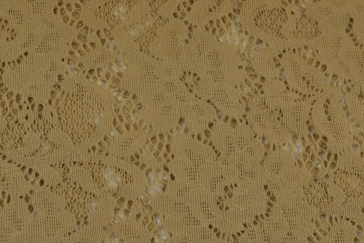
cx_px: 147
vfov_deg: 13.4
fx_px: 1031
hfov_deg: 20.0
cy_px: 85
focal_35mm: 102
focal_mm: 34
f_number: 8
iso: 100
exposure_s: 1/20
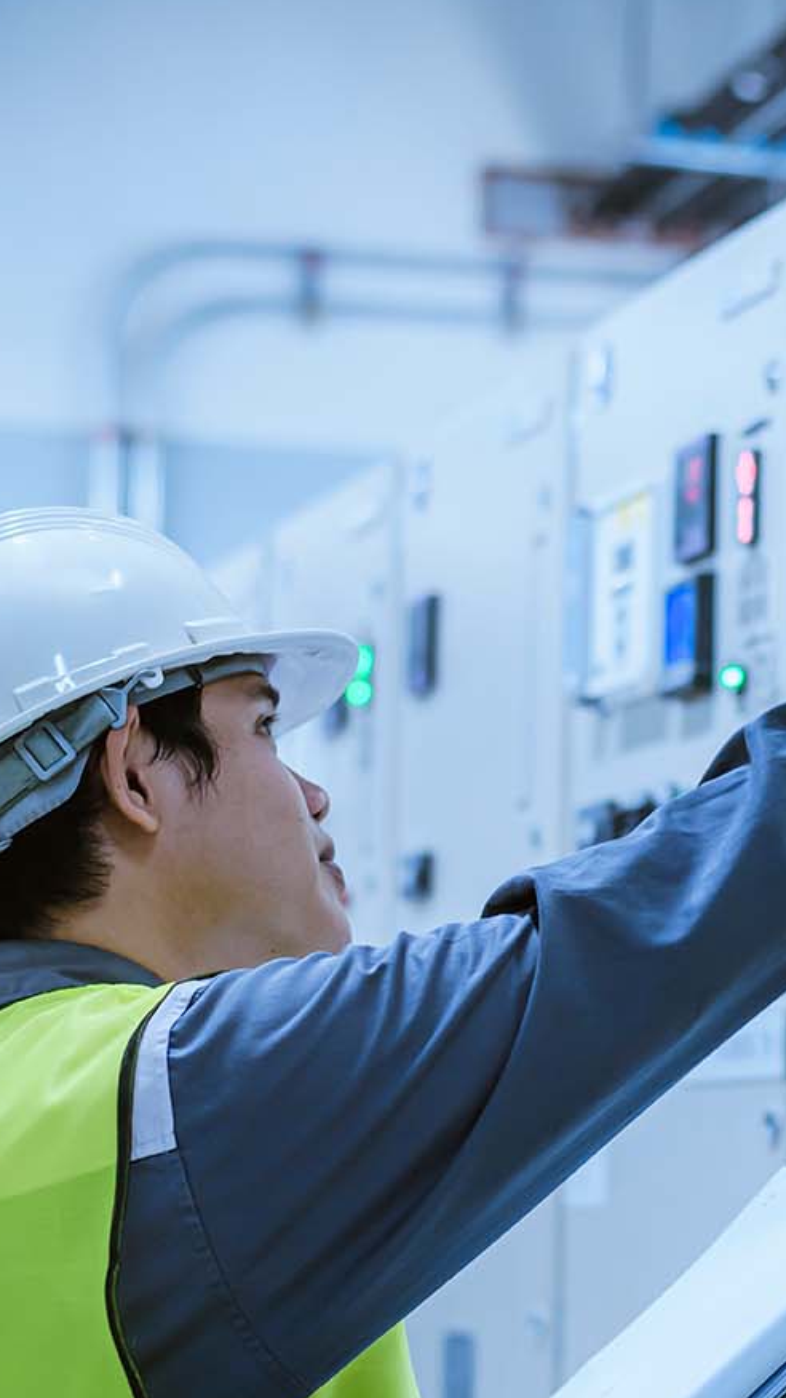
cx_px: 616
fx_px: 4410
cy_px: 963
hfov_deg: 10.2
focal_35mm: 119
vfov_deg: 17.9
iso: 400
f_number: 2.8
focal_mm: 50
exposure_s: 1/100
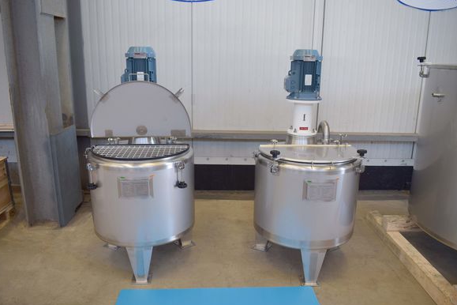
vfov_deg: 46.4
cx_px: 232
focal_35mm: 28
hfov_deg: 65.5
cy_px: 157
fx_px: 355
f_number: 4.5
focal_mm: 18
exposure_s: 1/80
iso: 400
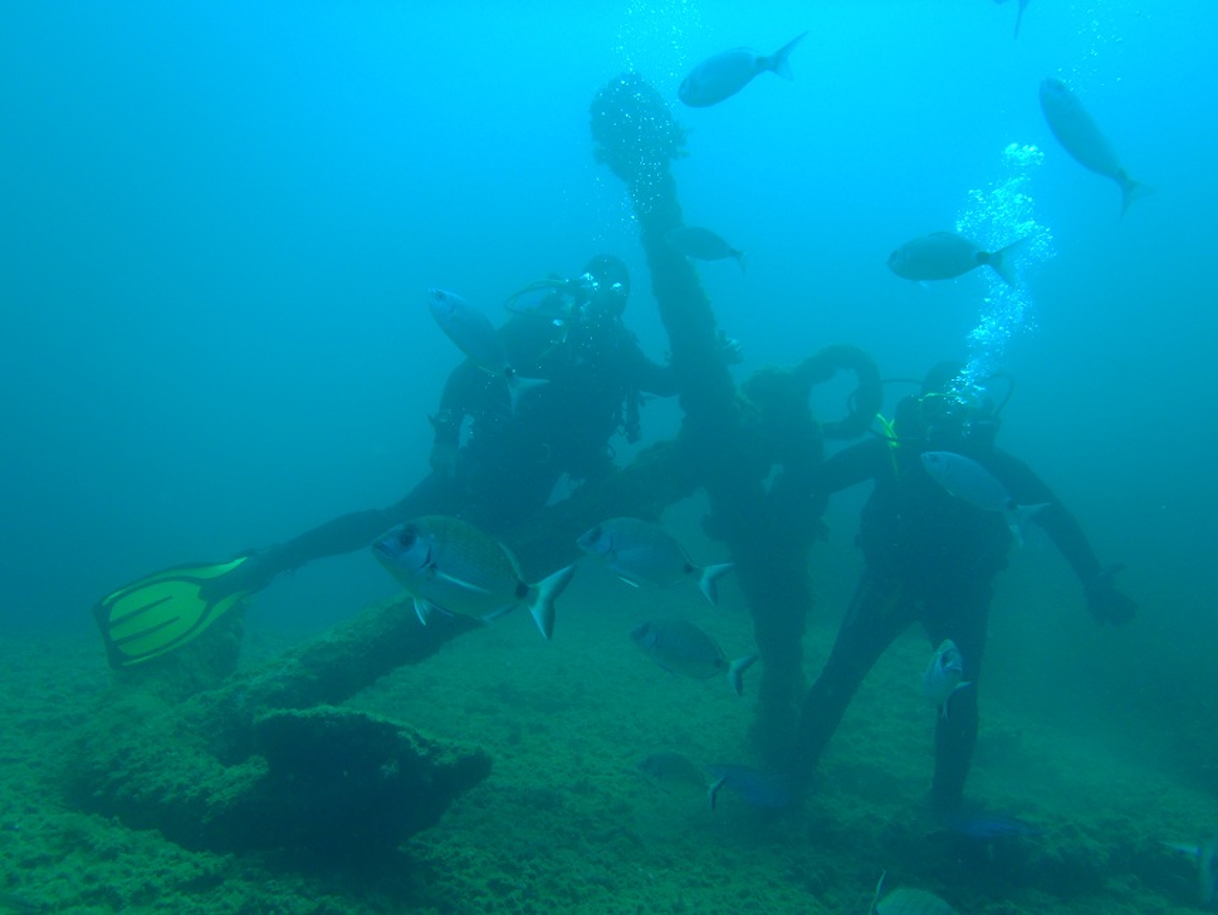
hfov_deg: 63.4
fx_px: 985
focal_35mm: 28
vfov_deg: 49.8
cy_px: 458
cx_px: 609
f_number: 3.9
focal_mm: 5
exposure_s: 1/160
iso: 80
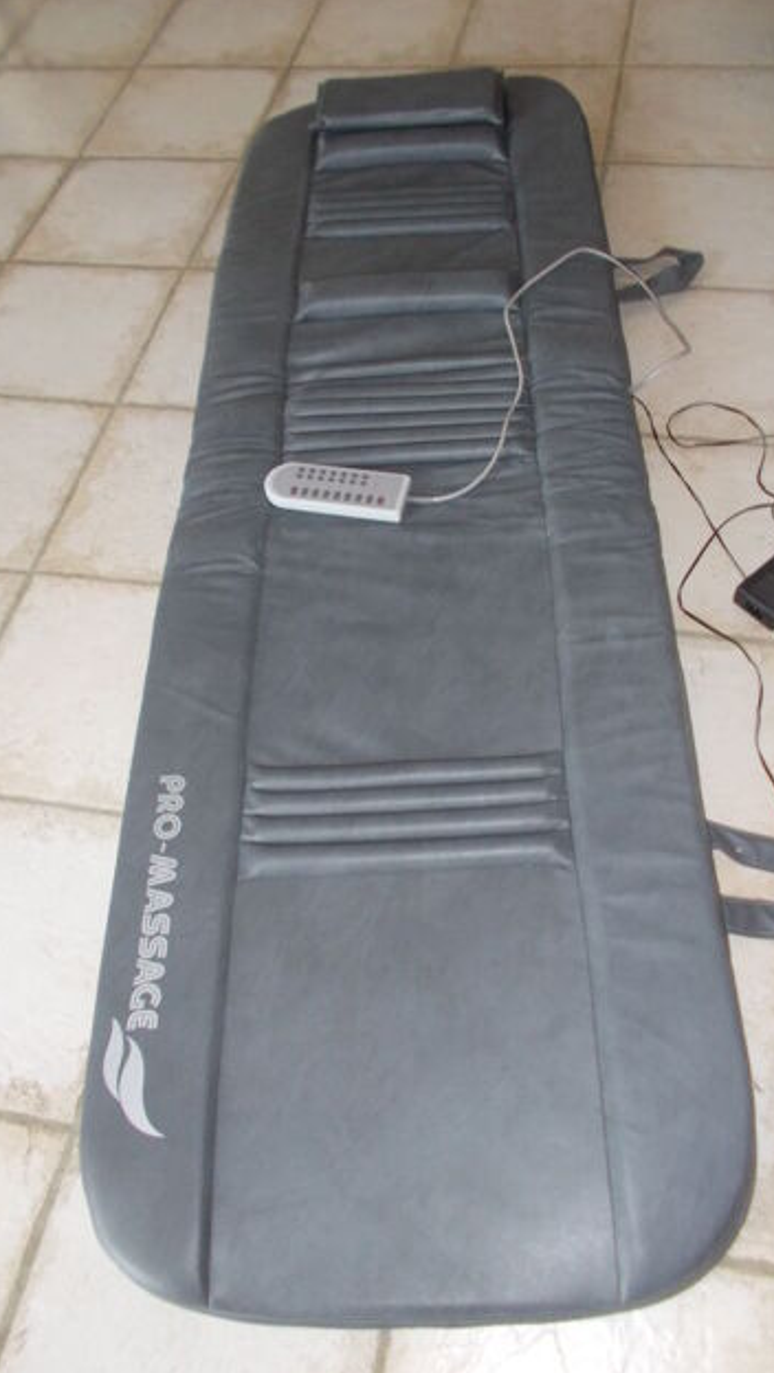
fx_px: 1057
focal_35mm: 29
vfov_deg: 66.0
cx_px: 413
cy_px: 677
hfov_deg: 40.2
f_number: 3.2
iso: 200
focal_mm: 4.6
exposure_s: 1/25
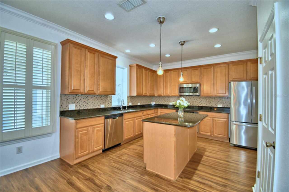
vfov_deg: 77.3
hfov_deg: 100.4
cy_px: 96
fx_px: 120
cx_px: 144
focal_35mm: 15
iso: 200
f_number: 4.5
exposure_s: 1/30
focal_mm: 10
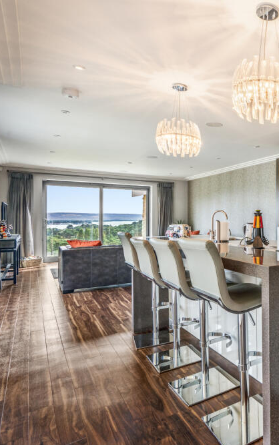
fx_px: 304
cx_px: 333
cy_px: 222
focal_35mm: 25
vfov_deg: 72.5
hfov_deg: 37.5
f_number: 11
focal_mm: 16
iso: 200
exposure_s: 1/15
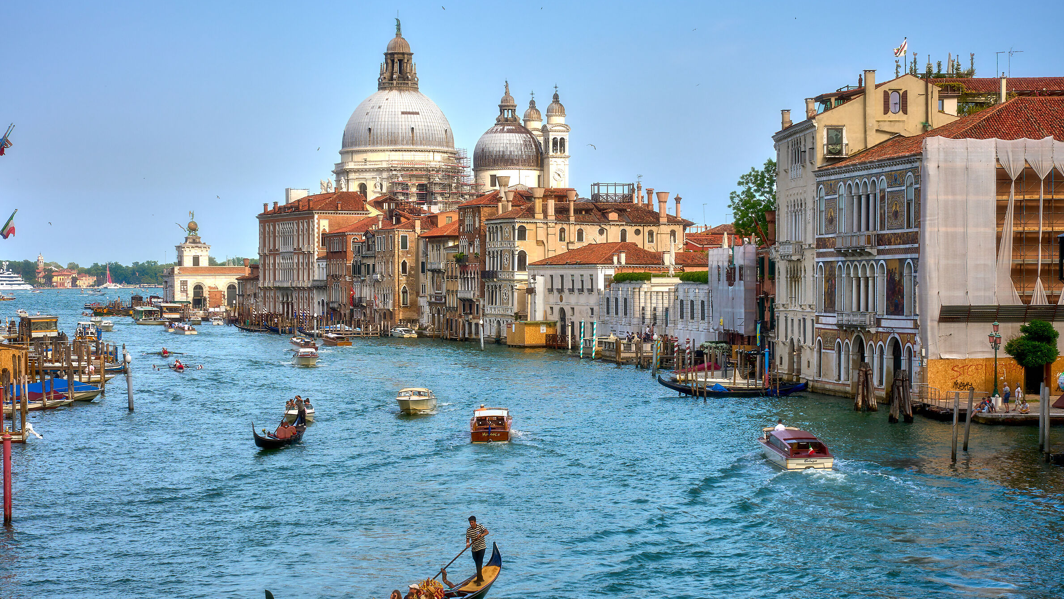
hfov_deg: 28.6
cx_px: 530
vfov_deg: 16.3
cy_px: 335
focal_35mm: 74
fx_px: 2088
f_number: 10
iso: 200
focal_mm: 70
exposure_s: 1/250
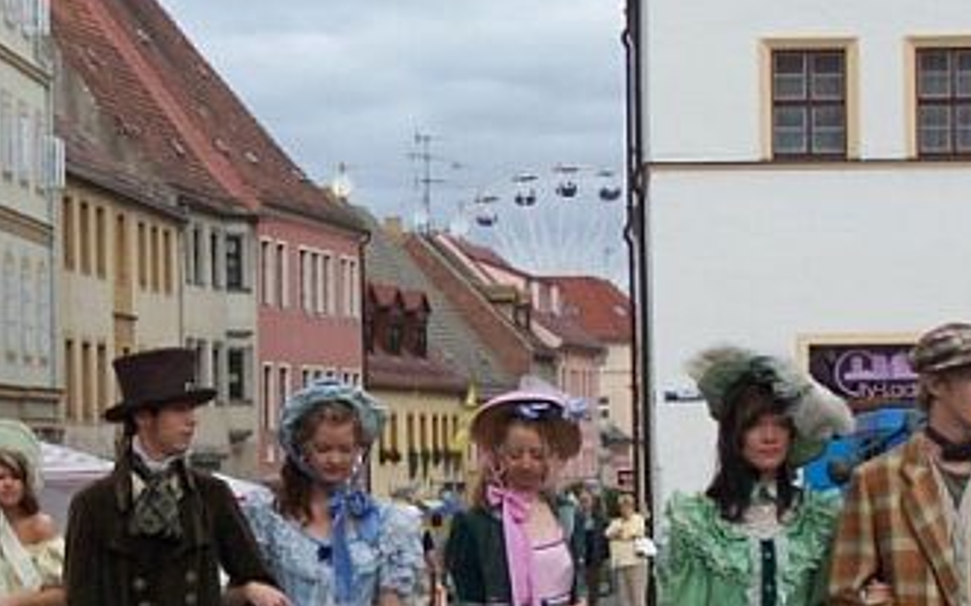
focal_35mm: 129
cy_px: 541
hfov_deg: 16.2
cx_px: 433
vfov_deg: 10.1
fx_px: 3413
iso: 80
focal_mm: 11.1
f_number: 3.2
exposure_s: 1/800
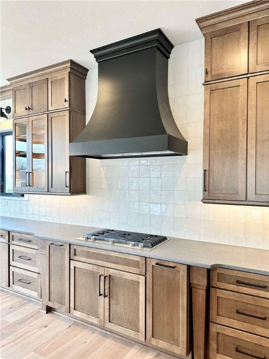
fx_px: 249
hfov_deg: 56.8
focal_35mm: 24
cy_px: 180
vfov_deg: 71.6
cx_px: 134
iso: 200
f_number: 1.78
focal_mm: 6.86
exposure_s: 1/120
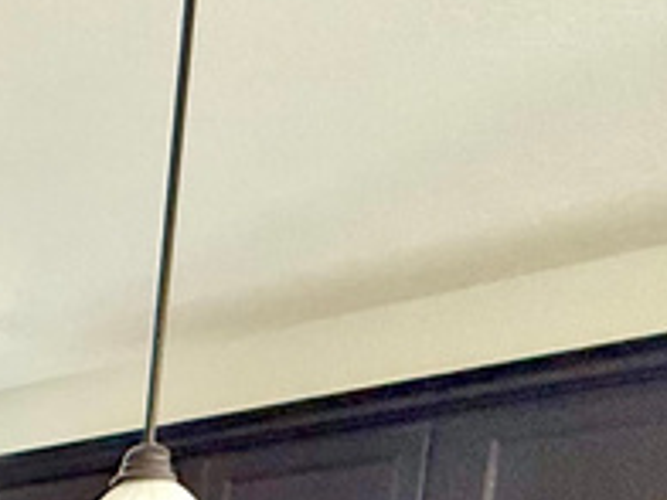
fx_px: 1407
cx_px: -514
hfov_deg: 19.9
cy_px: 1054
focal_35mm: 73
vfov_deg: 15.3
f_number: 2.2
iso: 250
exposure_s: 1/99
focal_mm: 2.22
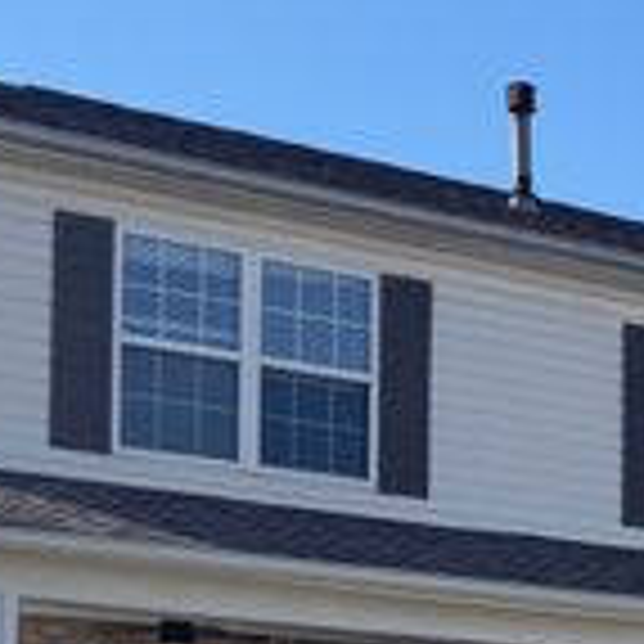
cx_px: 770
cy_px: 835
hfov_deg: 16.8
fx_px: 2084
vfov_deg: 16.6
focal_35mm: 99
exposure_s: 1/3279
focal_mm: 6.76
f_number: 1.78
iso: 80
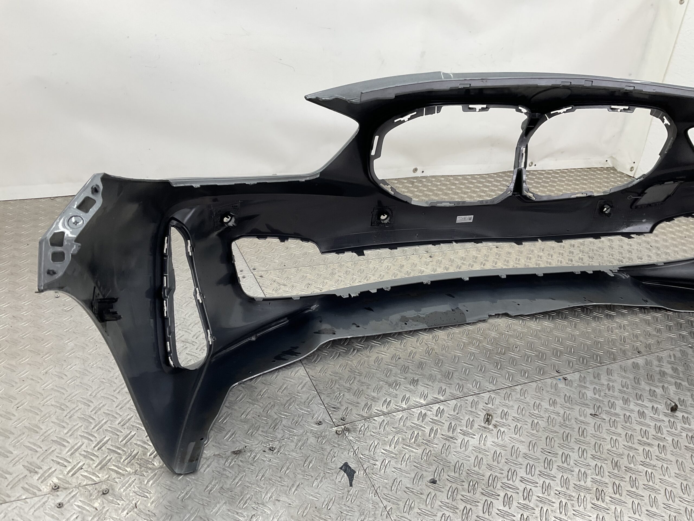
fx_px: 581
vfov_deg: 48.2
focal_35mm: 29
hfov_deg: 61.7
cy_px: 260
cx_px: 347
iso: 32
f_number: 1.8
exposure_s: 1/120
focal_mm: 3
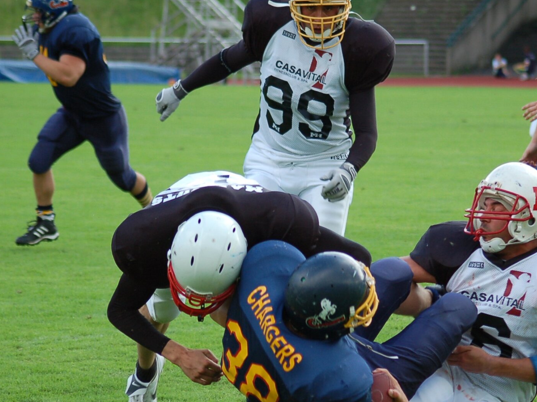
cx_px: 336
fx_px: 3521
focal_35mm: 227
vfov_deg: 6.5
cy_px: 261
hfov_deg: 8.7
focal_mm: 100
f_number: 4.2
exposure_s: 1/640
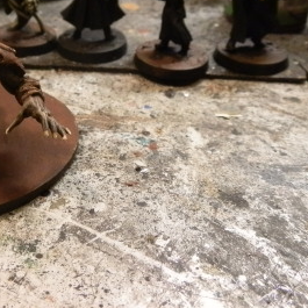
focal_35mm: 50
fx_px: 503
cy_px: 77
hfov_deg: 33.4
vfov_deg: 33.3
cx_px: 78
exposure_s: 1/125
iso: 400
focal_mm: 5
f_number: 3.1
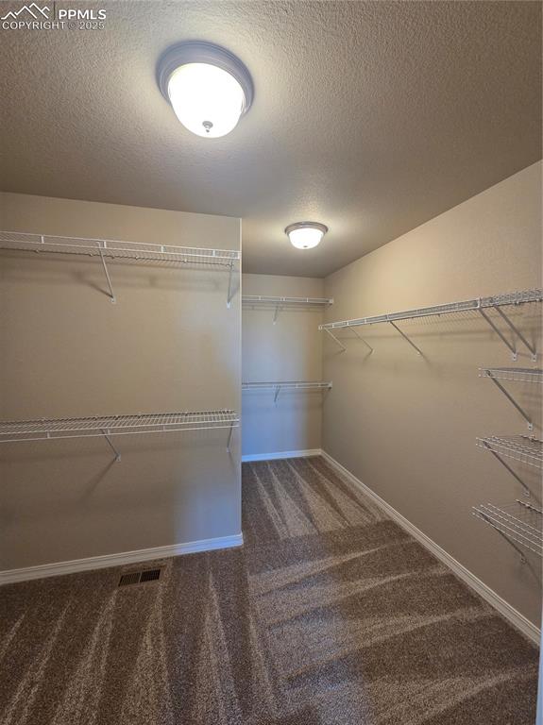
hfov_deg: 89.9
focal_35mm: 13
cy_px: 362
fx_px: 272
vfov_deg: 106.2
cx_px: 272
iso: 250
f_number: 2.2
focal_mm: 2.2
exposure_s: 1/60
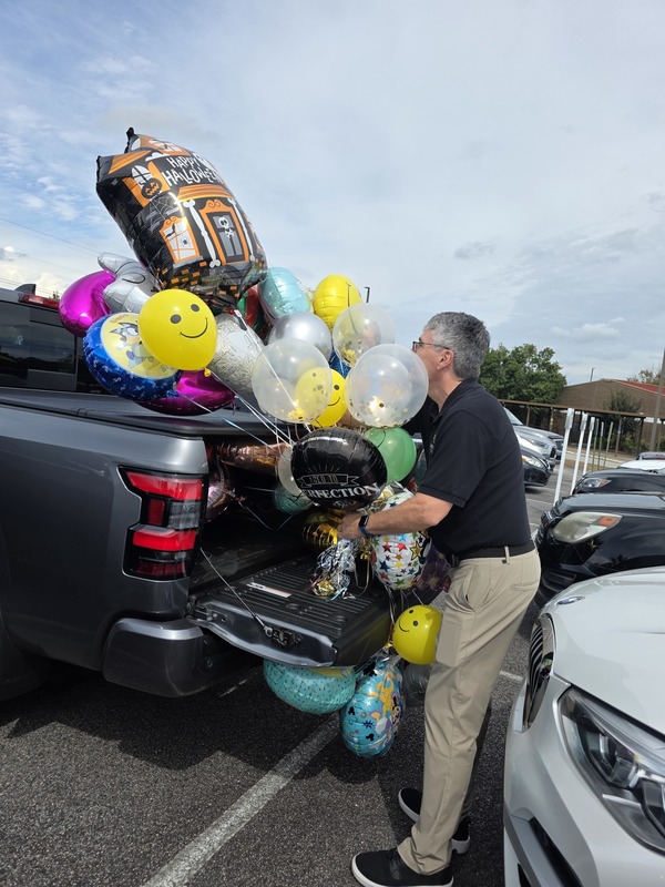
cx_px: 332
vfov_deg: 73.9
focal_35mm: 23
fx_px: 589
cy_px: 444
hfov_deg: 58.9
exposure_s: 1/5778
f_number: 1.7
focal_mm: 6.3
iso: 80
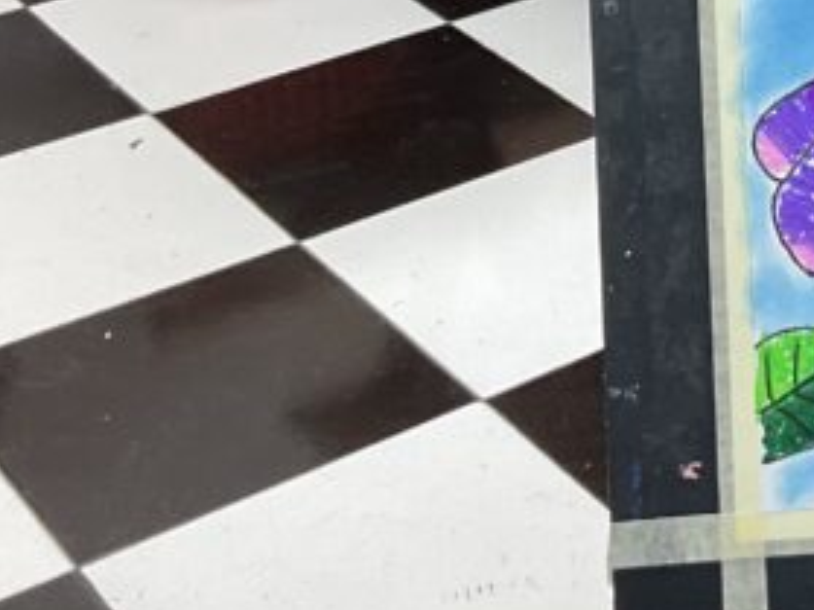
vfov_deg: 13.4
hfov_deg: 17.8
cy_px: -309
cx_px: 1027
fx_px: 2445
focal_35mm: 104
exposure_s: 1/50
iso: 40
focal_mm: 3
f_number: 1.8
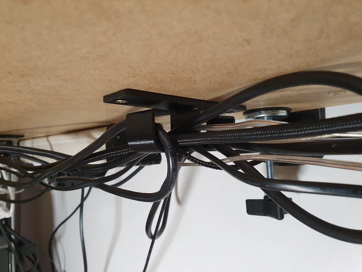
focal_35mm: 26
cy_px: 136
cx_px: 181
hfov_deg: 67.3
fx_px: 272
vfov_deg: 53.1
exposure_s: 1/50
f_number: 2.4
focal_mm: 4.32
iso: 500
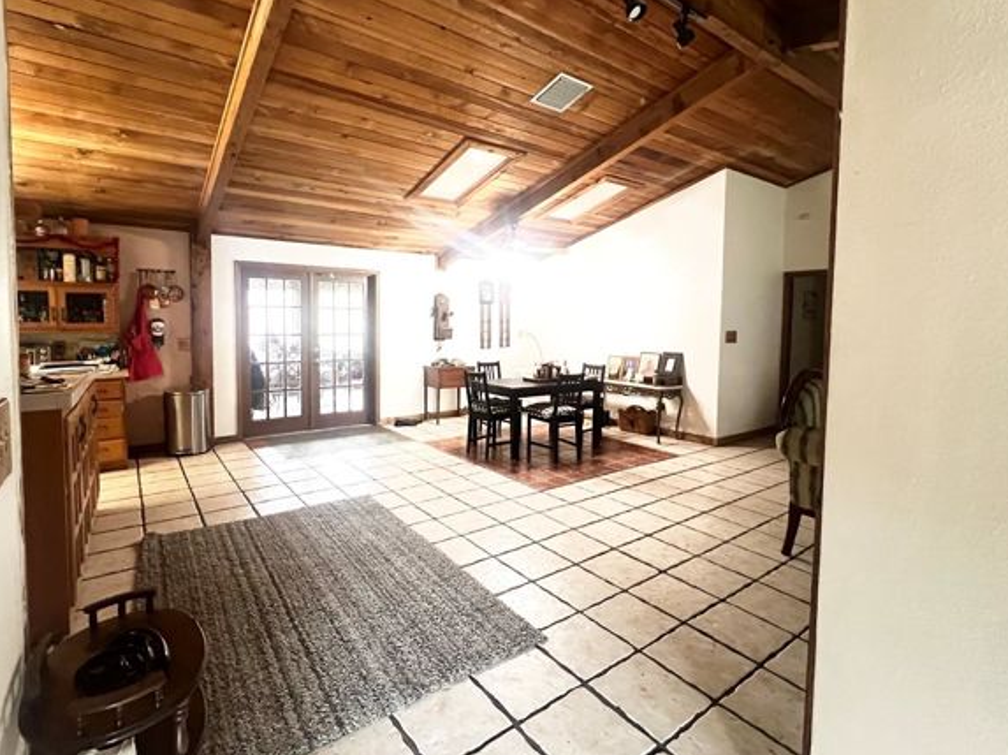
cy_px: 347
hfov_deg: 94.4
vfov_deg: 77.9
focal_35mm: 16
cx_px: 472
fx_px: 466
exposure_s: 1/40
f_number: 1.8
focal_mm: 1.57
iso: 1000
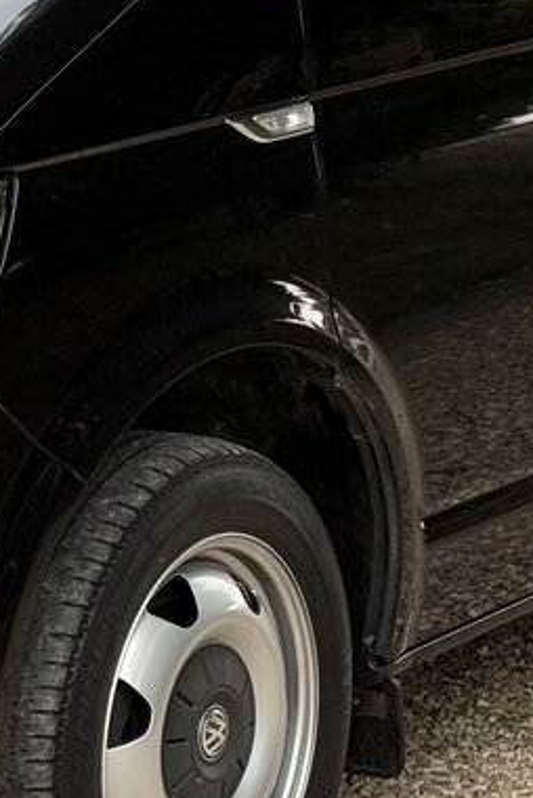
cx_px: 55
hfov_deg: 8.2
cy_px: 313
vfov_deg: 12.2
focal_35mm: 168
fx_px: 3724
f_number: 1.78
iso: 160
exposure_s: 1/164
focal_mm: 6.76
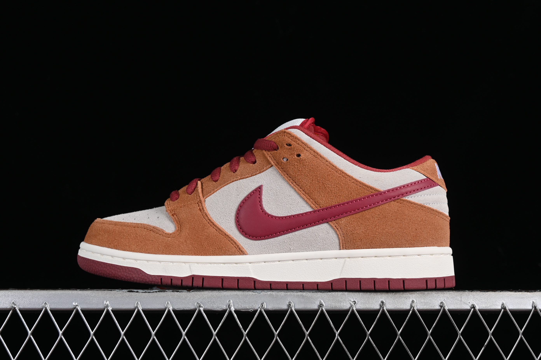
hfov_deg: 27.0
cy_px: 180
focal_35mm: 75
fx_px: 1127
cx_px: 270
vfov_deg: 18.2
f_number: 8
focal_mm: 50
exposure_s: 1/80
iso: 160
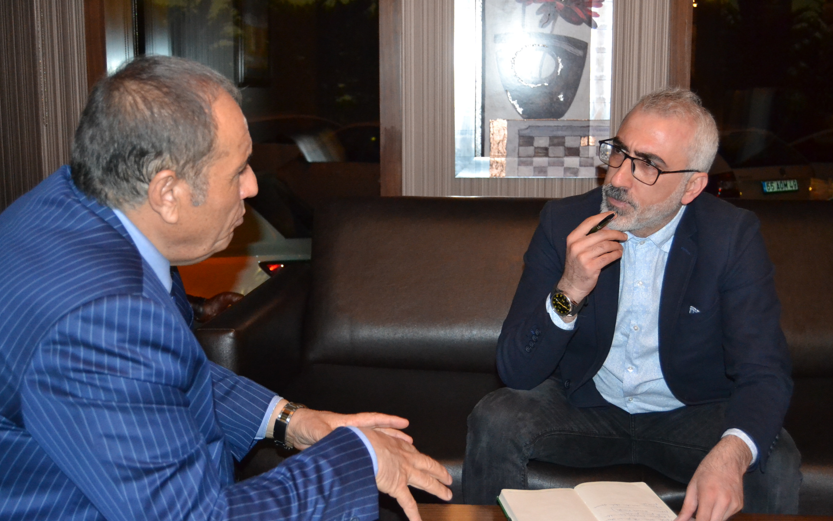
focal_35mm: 46
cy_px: 275
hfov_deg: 43.5
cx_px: 417
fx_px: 1044
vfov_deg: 28.0
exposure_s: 1/60
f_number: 4.2
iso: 3200
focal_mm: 30
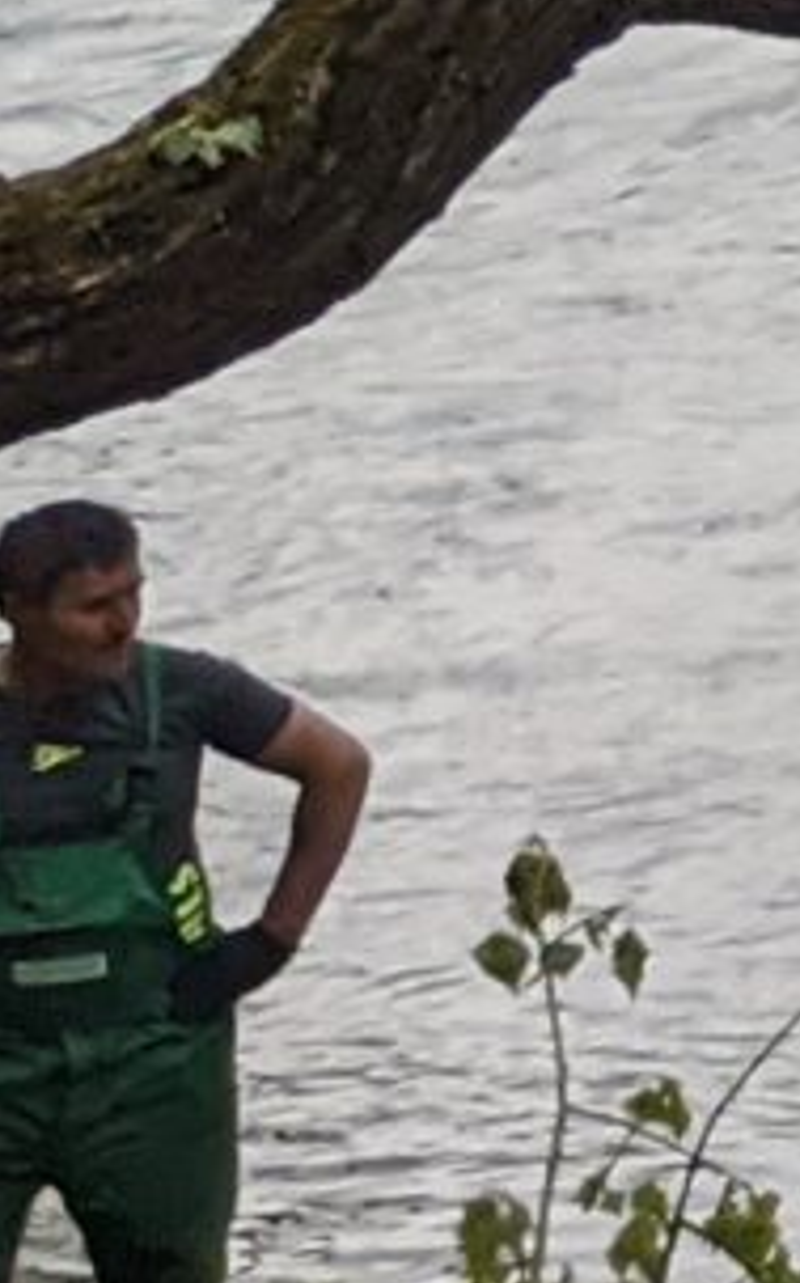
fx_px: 8454
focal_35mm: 242
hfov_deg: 4.3
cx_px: 4665
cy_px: -1253
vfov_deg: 8.3
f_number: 1.73
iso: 91
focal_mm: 4.38
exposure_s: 1/5882
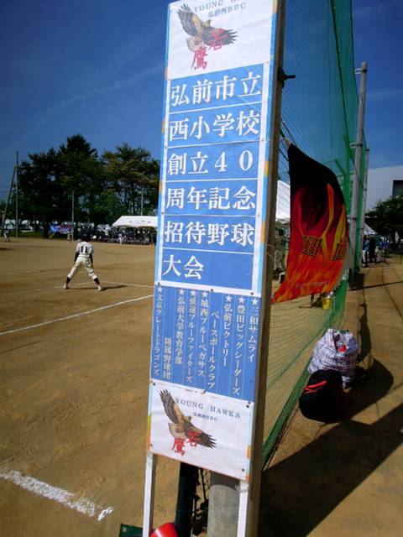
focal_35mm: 24
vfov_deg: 71.6
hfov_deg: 56.8
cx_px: 202
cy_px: 268
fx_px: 373
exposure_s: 1/1600
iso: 160
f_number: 6.3
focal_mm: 4.3
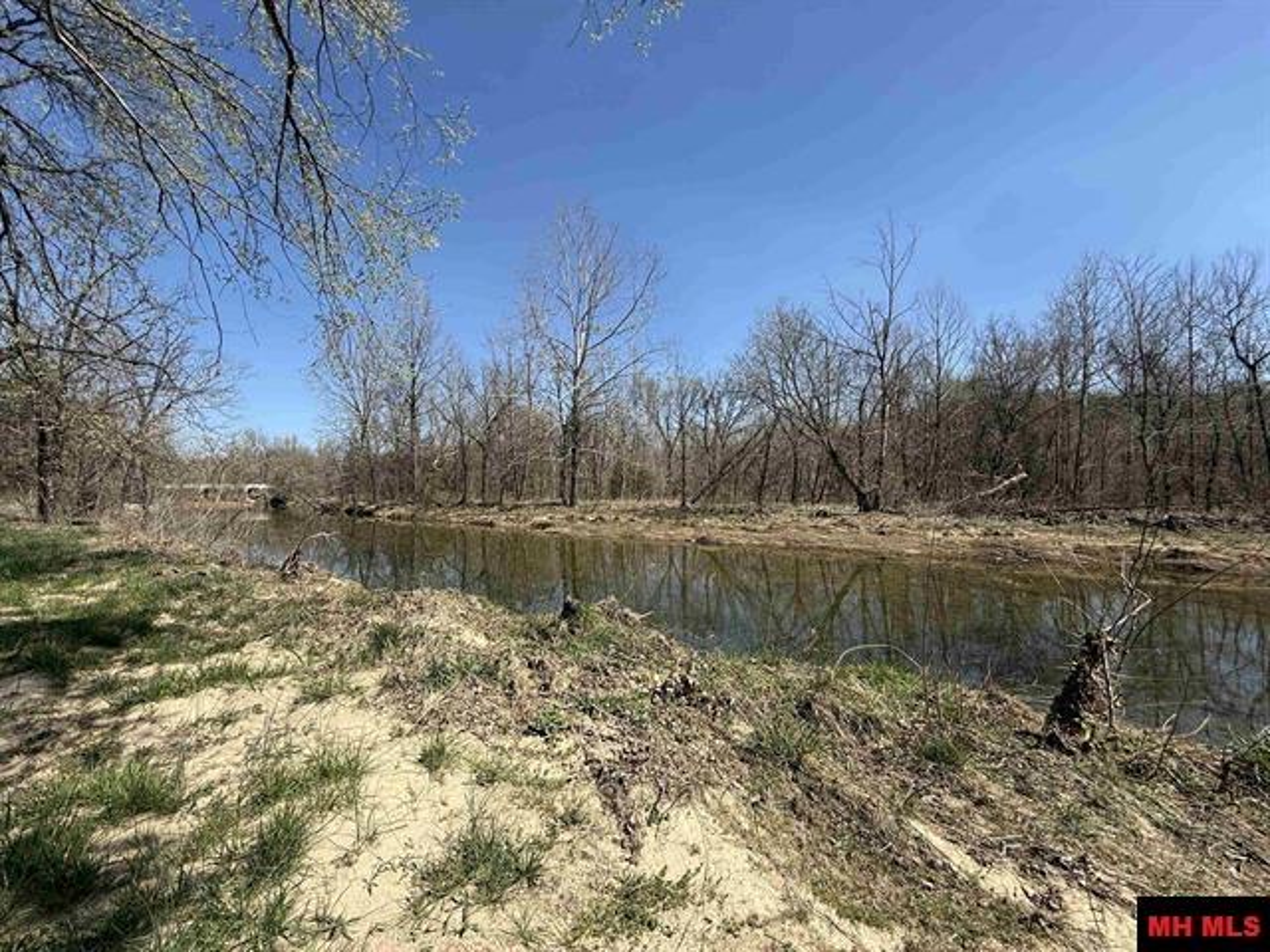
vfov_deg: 85.7
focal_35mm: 14
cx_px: 635
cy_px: 476
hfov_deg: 102.1
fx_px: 514
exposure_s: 1/1497
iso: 50
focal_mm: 2.22
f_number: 2.2
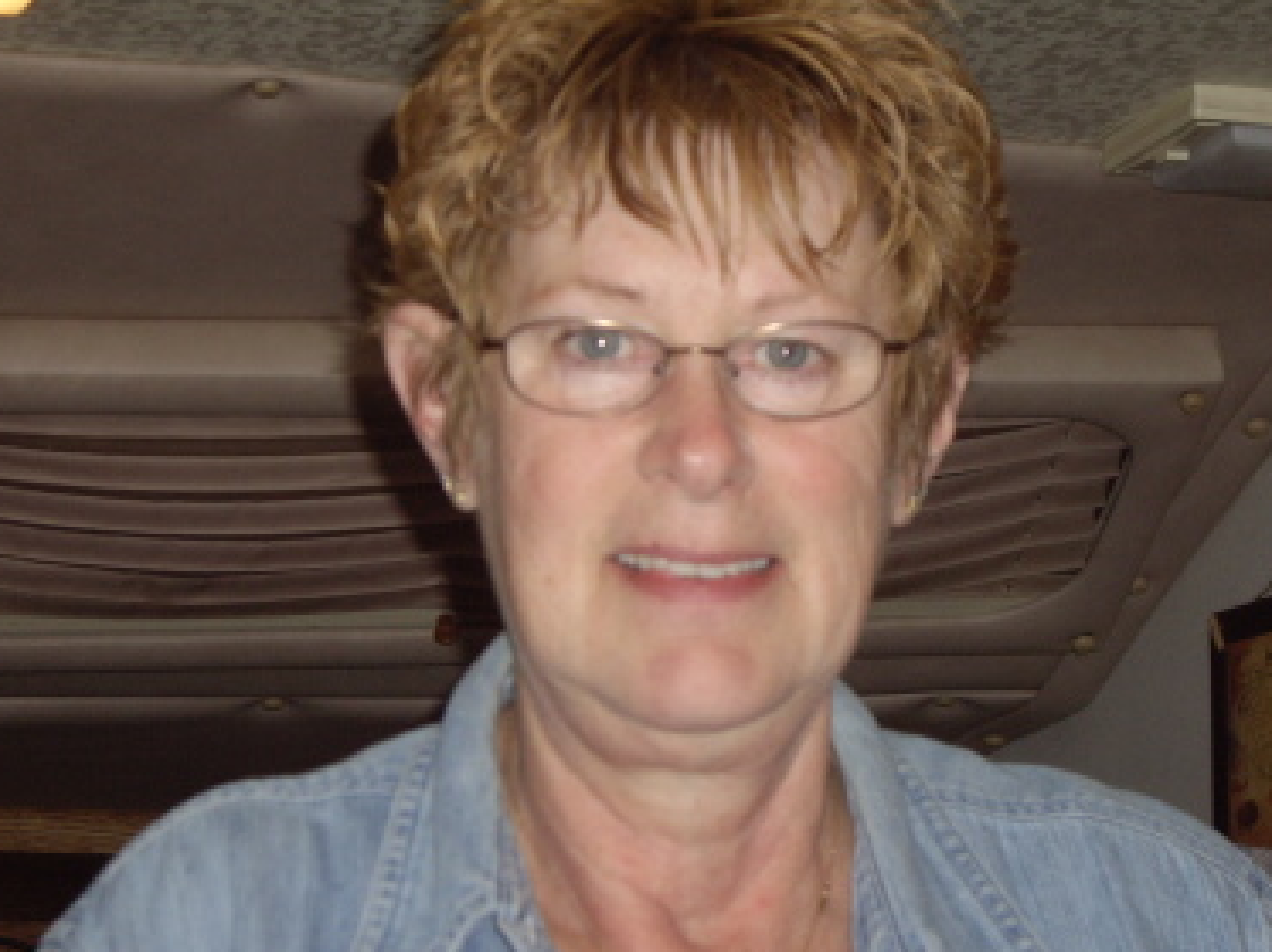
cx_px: 605
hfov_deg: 14.4
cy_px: 556
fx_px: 5031
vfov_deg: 10.8
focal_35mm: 137
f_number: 5.4
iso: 200
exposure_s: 1/125
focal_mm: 23.7
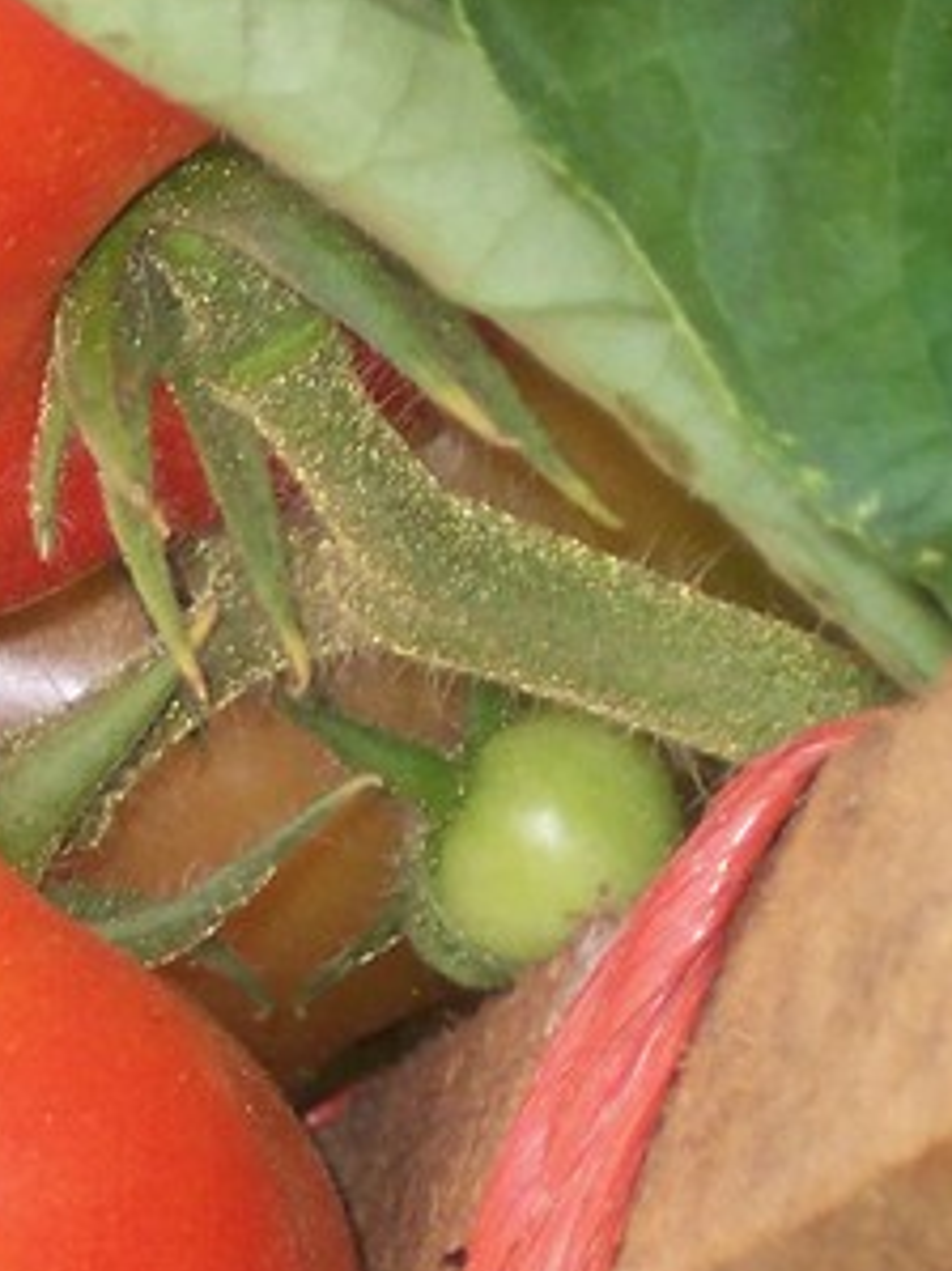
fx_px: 14348
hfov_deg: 3.8
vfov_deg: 5.1
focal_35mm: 391
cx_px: 206
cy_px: 999
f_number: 4.8
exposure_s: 1/90
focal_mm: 24
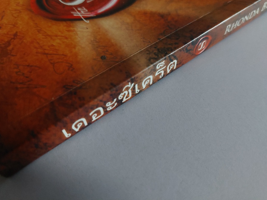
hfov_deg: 69.4
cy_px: 97
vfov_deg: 54.9
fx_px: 193
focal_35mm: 25
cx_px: 136
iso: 500
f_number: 1.8
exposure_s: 1/25
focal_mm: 5.23
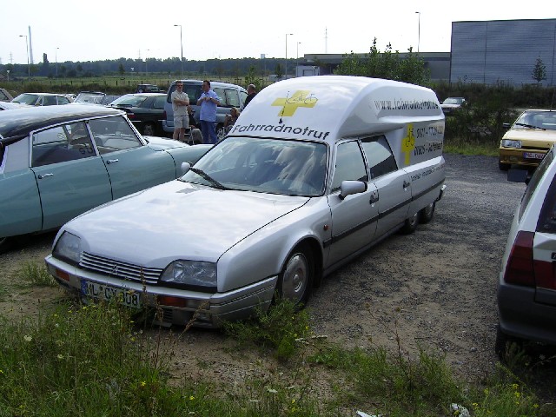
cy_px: 208
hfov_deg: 51.4
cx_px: 278
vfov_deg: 39.7
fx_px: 578
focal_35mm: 36
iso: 50
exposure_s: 1/458
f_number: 4.8
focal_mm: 5.6
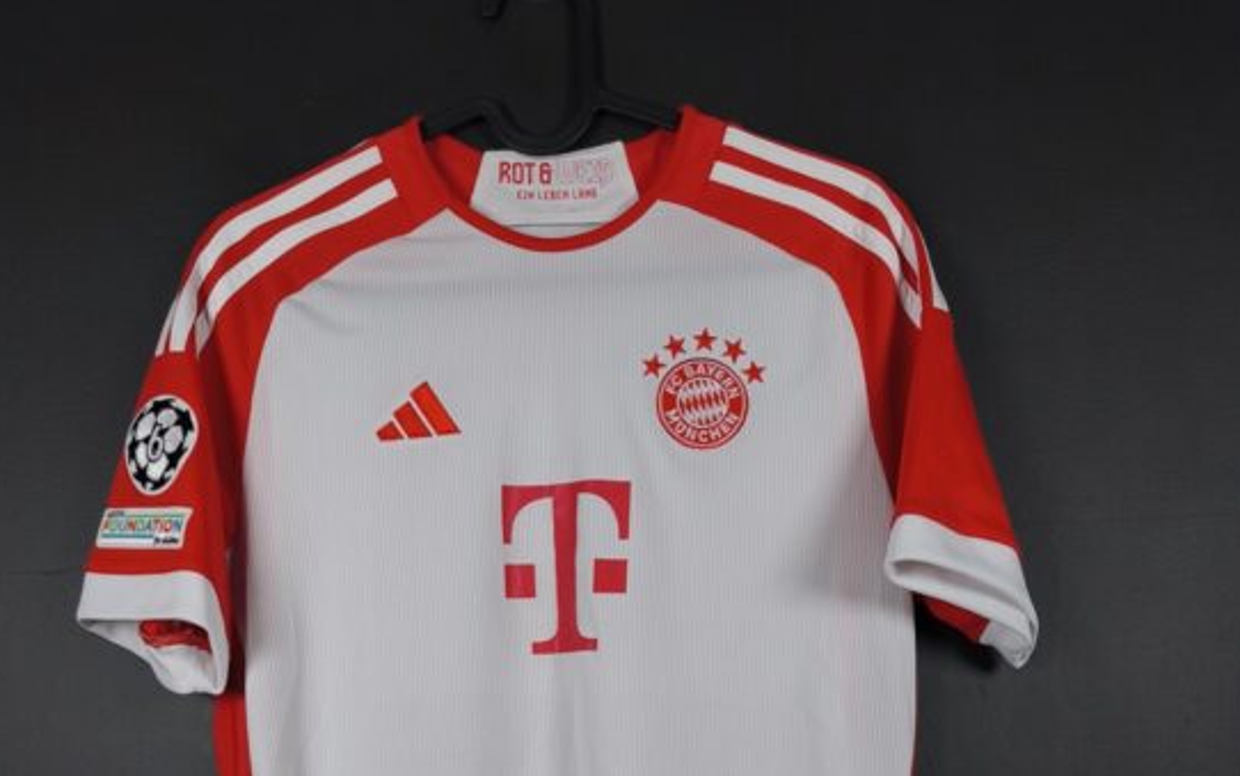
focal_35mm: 36
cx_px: 565
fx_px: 1217
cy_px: 822
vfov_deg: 31.9
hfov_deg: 53.9
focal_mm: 6.57
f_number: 1.6
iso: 400
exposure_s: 1/160
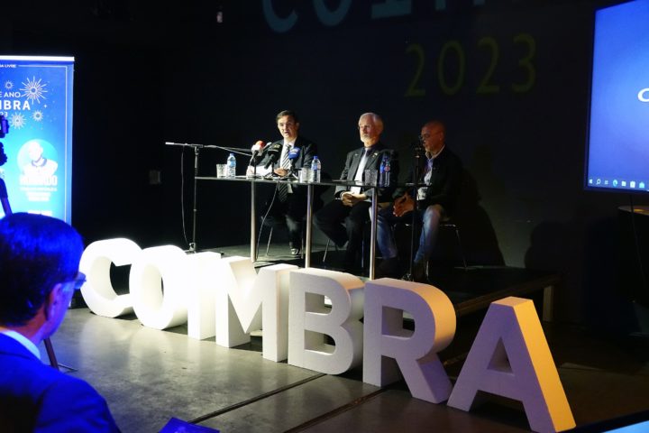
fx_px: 703
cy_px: 216
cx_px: 324
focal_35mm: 39
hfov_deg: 49.6
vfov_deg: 34.2
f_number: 3.2
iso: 3200
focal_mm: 14.16
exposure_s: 1/40
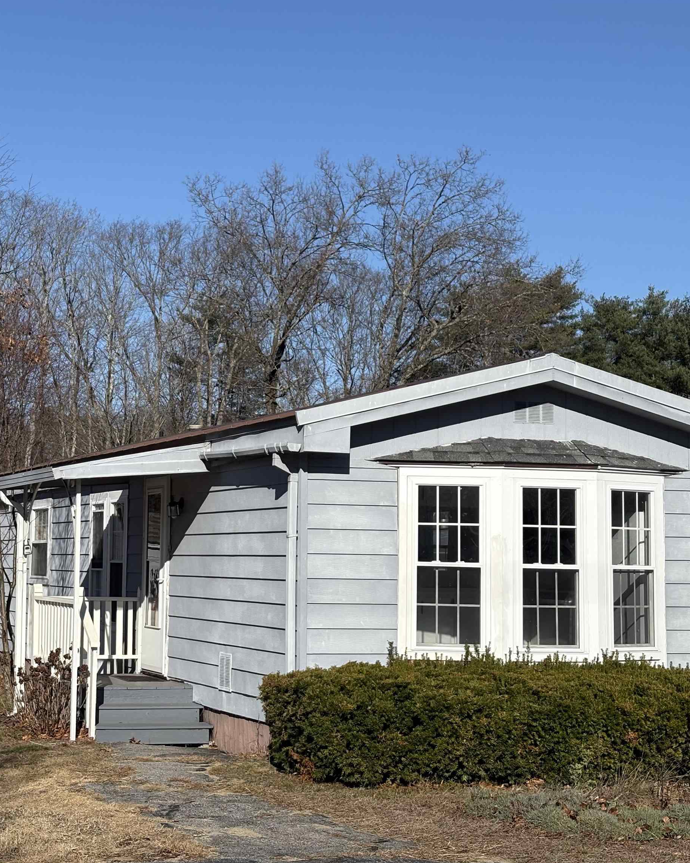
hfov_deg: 22.4
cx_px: 221
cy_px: 431
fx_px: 1736
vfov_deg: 27.9
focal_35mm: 68
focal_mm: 5.96
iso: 40
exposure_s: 1/4630
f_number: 1.6
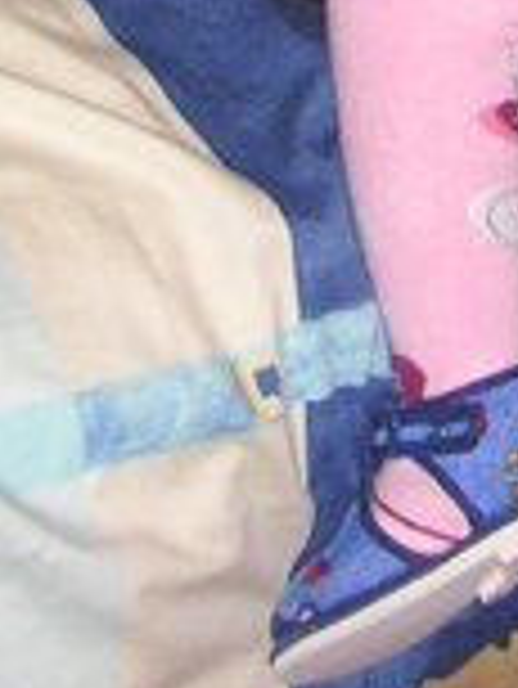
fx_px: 3845
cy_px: -1016
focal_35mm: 193
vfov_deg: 9.1
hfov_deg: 7.6
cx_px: 734
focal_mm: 6.1
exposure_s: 1/45
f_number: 2.8
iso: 160
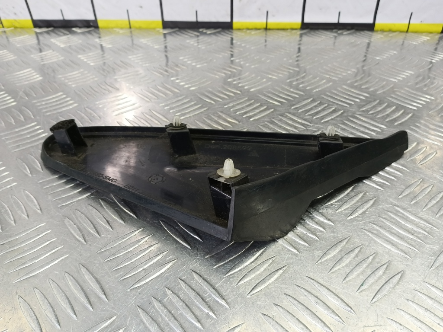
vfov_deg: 58.9
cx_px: 222
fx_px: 294
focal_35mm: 23
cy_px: 166
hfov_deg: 73.9
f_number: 1.6
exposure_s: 1/50
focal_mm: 4.11
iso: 185
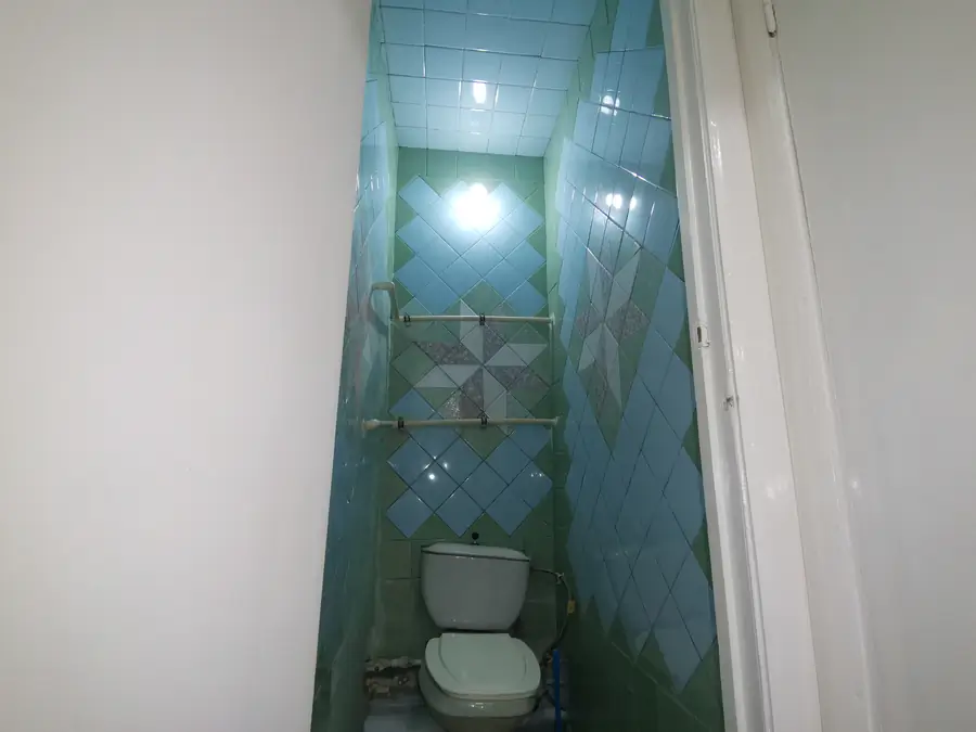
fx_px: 479
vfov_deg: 74.7
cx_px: 488
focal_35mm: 17
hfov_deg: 91.0
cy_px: 366
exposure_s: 1/45
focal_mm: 2.23
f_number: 2.2
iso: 200
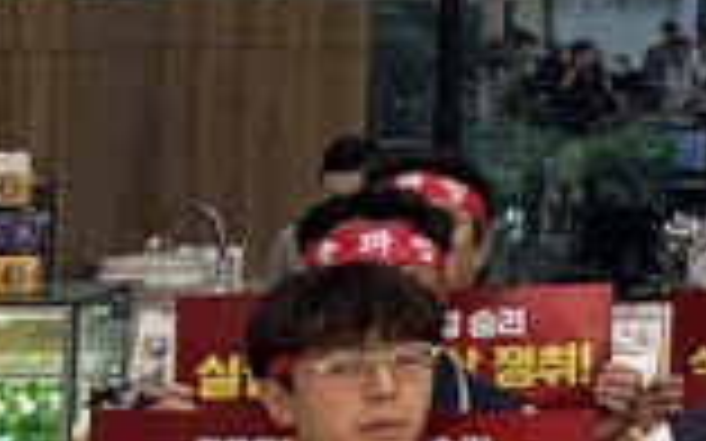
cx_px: 2087
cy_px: -130
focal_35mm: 169
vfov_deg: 7.7
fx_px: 3251
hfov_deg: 9.7
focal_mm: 5.96
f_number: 1.6
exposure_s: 1/120
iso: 250
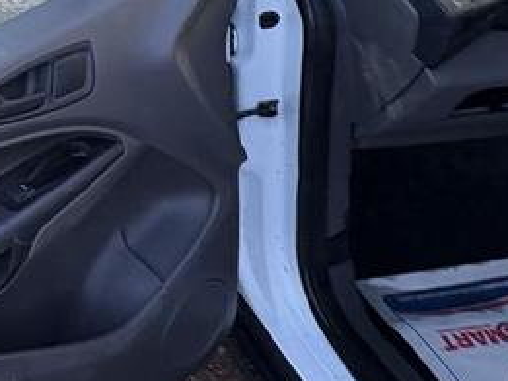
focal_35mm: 48
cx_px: -90
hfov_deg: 33.1
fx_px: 705
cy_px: -2
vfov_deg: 28.4
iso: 160
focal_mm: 2.22
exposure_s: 1/99
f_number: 2.2
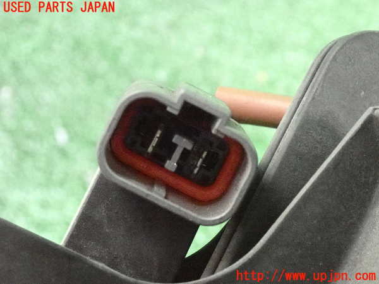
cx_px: 190
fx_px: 963
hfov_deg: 22.3
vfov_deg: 16.8
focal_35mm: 88
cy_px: 142
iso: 10000
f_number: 4.5
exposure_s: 1/125
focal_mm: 15.66
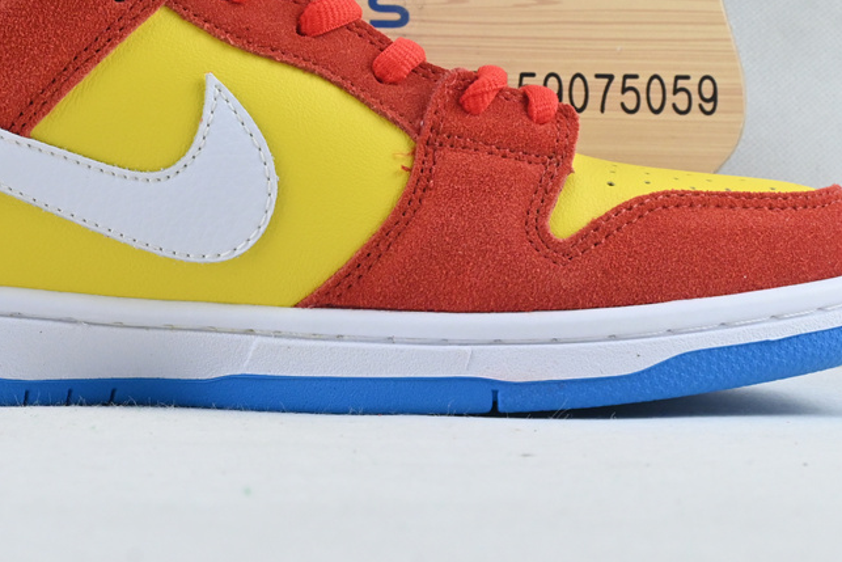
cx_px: 217
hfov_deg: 23.6
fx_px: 1998
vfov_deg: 15.9
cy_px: 155
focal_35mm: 85
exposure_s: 1/125
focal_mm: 30.5
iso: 1000
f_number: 10
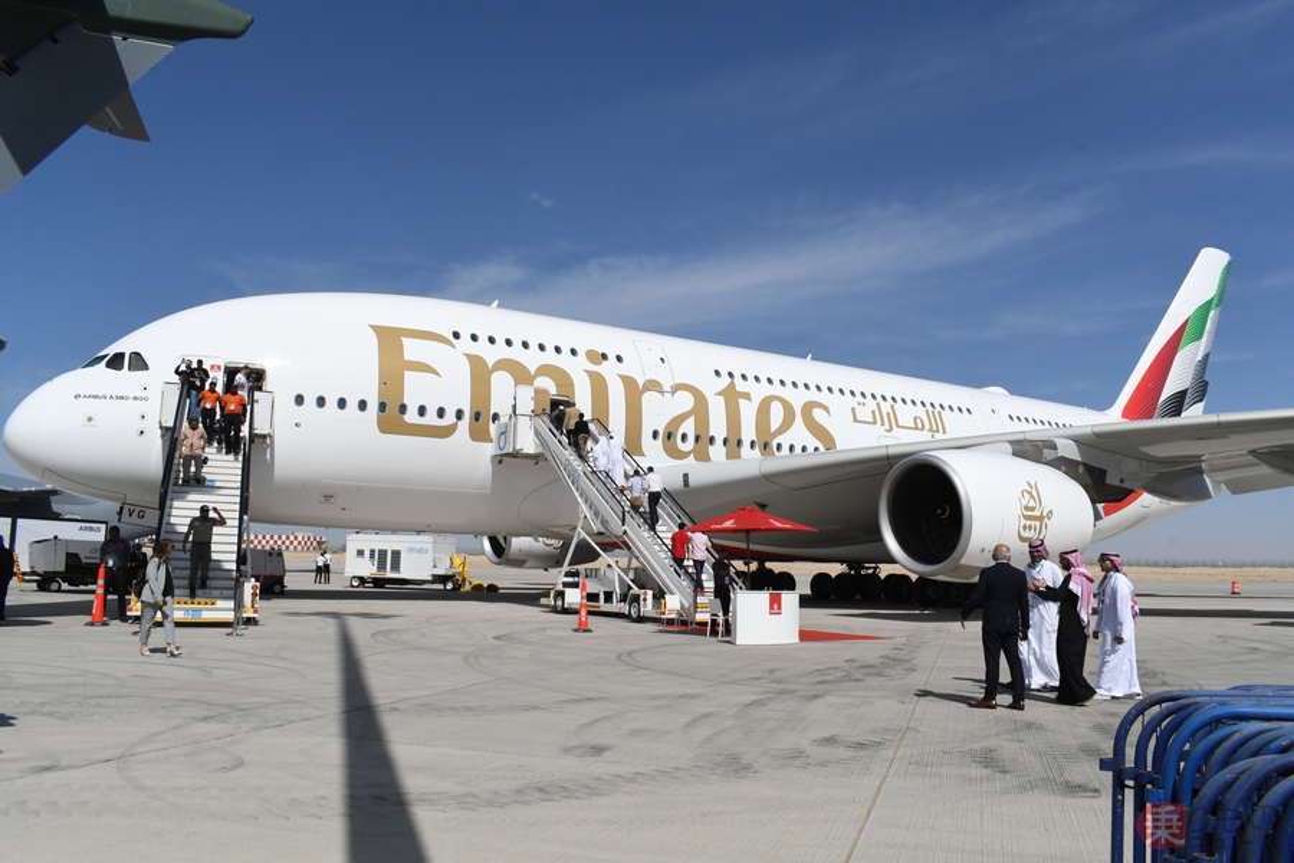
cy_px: 432
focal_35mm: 27
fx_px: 970
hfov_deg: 67.4
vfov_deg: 47.9
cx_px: 647
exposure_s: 1/2500
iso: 1000
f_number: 16
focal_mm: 18
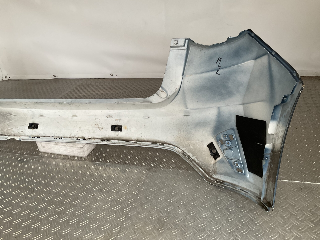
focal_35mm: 29
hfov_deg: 61.7
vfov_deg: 48.2
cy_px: 120
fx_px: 268
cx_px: 160
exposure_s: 1/60
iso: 80
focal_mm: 3
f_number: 1.8
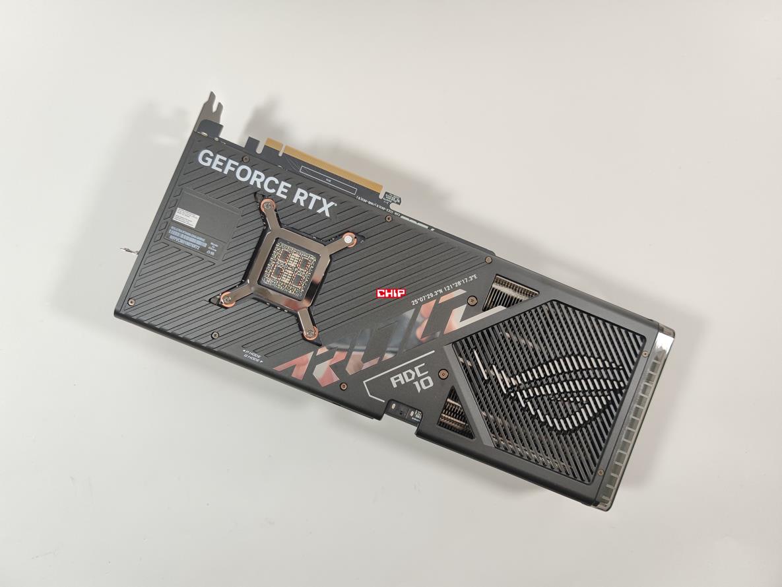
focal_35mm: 25
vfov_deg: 54.9
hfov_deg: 69.4
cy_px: 294
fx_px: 565
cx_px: 391
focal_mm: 6.78
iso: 70
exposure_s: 1/100
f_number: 1.85
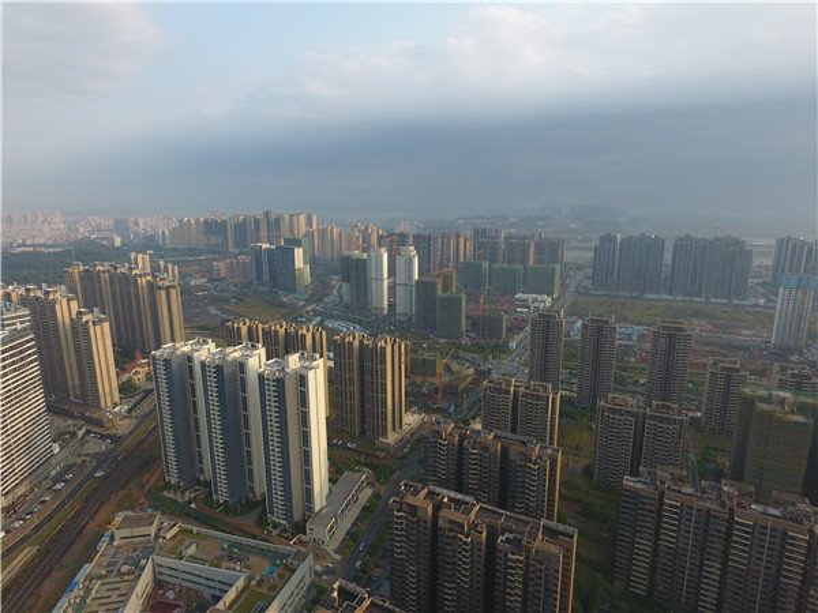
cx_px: 409
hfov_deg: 81.7
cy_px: 306
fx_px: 473
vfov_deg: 66.0
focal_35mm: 20
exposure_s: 1/400
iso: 100
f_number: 2.8
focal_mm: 3.61
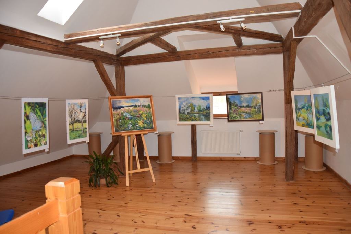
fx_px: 263
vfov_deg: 47.9
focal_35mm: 27
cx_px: 176
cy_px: 117
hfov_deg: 67.4
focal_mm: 18
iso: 800
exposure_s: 1/80
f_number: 4.5
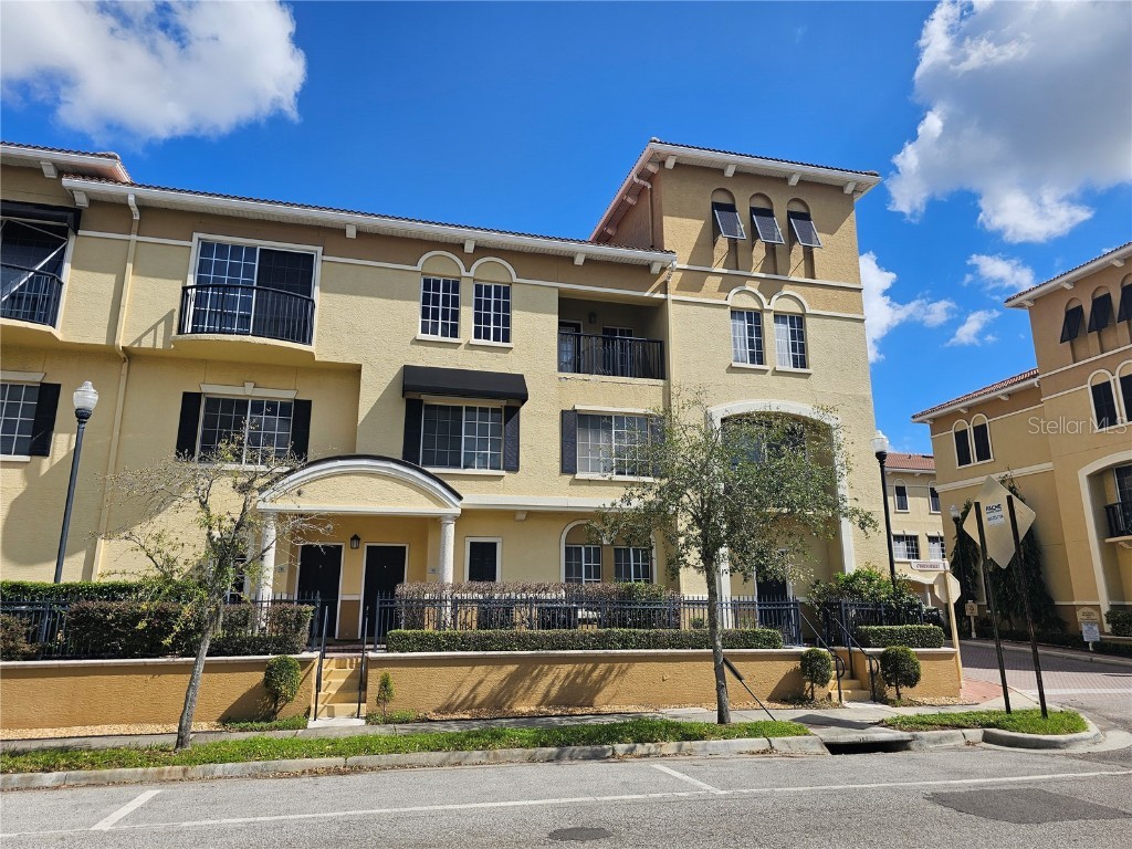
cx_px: 566
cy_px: 424
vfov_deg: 58.9
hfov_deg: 73.9
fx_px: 752
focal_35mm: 23
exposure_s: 1/1173
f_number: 1.7
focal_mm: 6.3
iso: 12
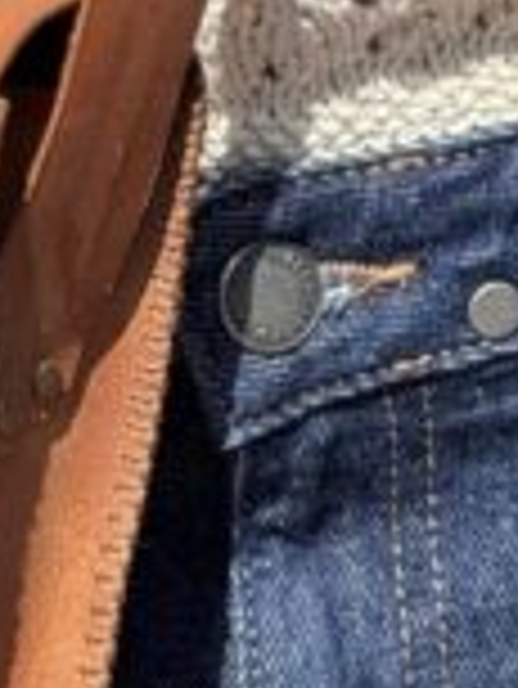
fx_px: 12493
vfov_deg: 3.2
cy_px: 567
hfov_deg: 2.4
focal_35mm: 627
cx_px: -338
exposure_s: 1/1271
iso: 64
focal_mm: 15.66
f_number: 2.8
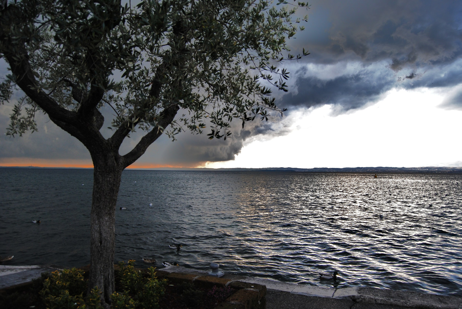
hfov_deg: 67.3
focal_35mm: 27
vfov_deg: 48.0
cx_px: 231
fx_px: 347
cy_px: 154
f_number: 5
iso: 200
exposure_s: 1/100
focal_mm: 18
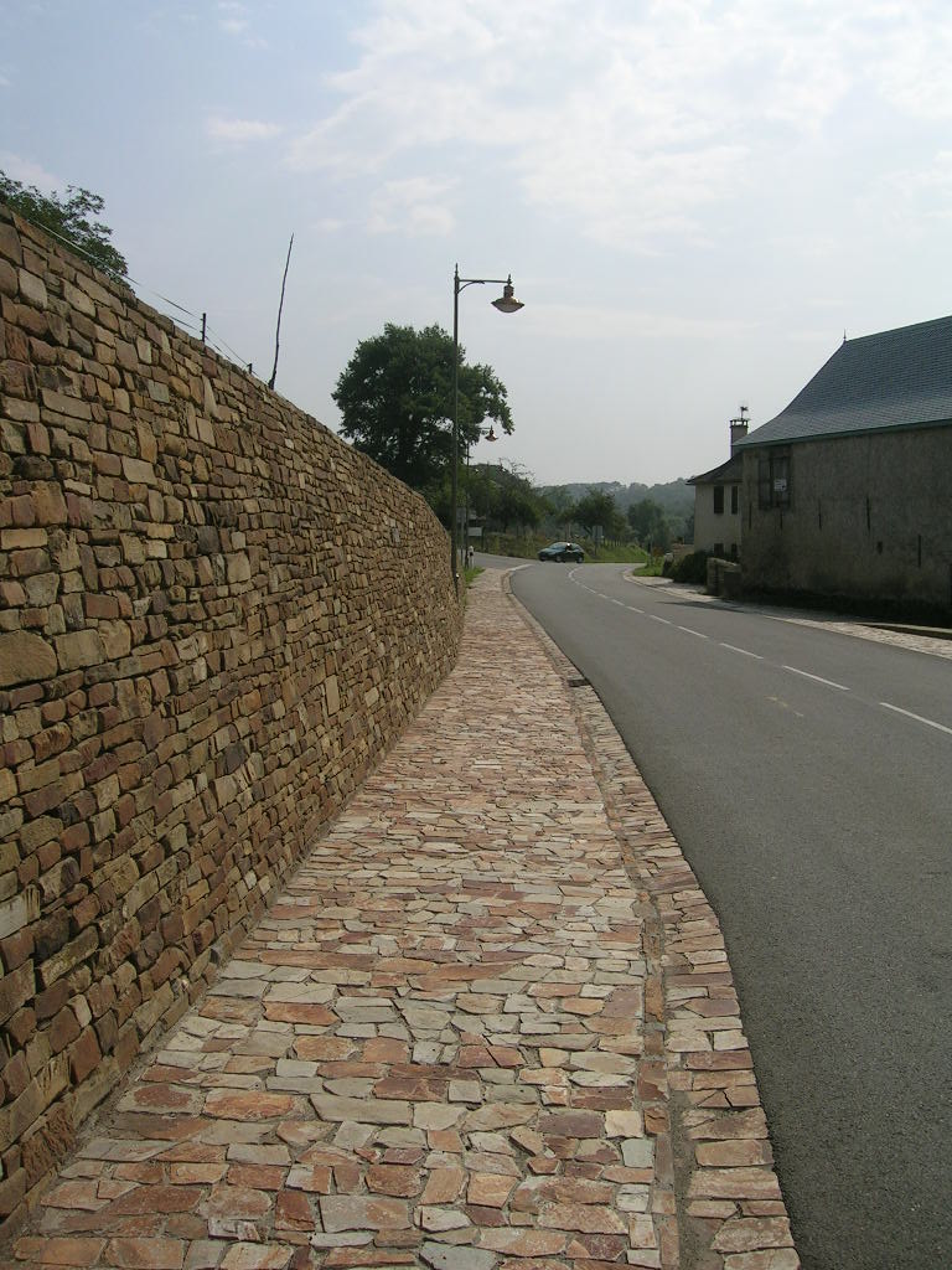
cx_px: 476
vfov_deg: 52.6
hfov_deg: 40.7
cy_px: 635
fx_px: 1283
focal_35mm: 35
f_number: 4.8
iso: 50
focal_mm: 5.4
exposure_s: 1/1033
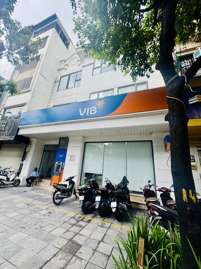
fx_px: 108
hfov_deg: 85.7
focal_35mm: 14
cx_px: 100
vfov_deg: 102.1
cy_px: 134
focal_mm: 2.22
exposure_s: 1/216
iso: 40
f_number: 2.2
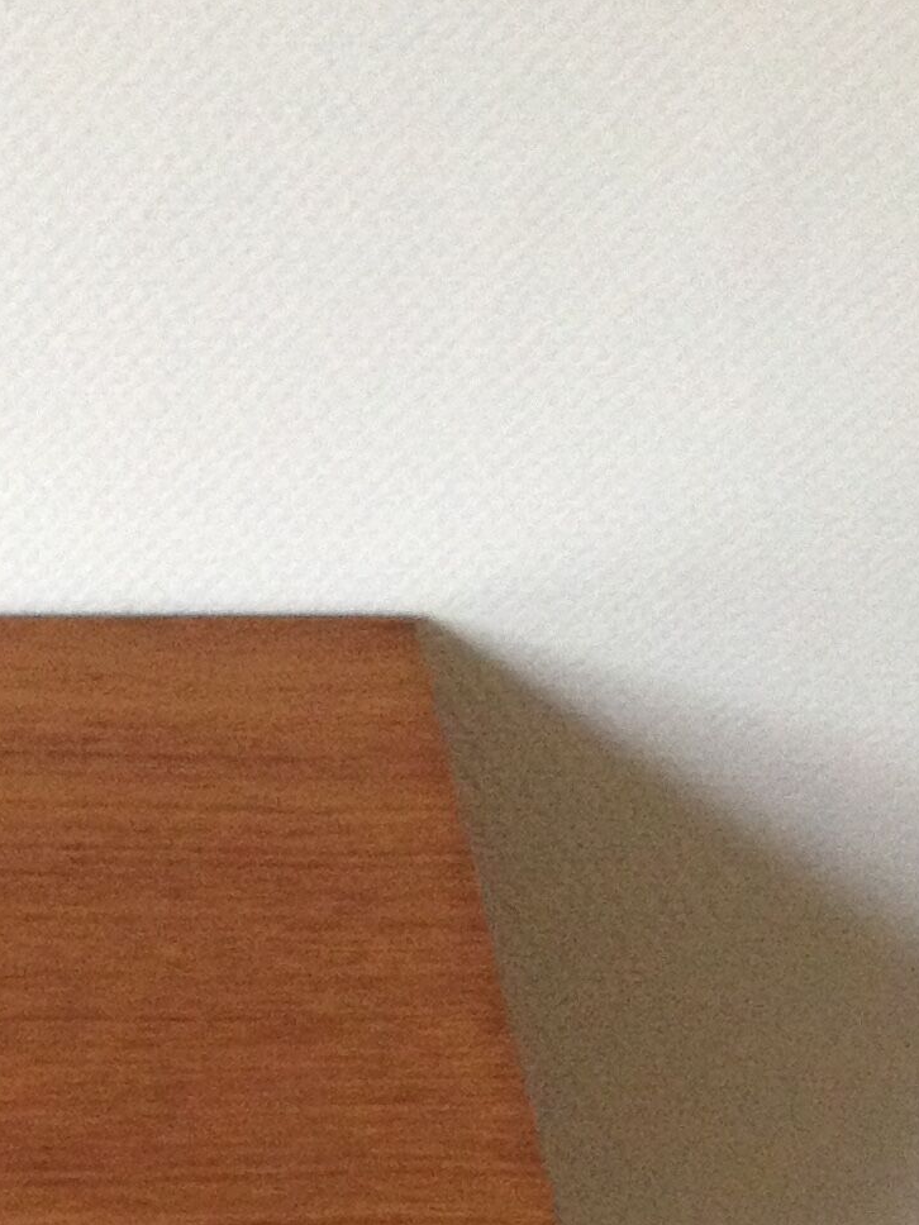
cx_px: -543
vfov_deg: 15.6
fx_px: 4177
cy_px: 1713
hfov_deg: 11.9
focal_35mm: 118
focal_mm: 4.28
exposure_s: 1/20
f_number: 2.4
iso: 250
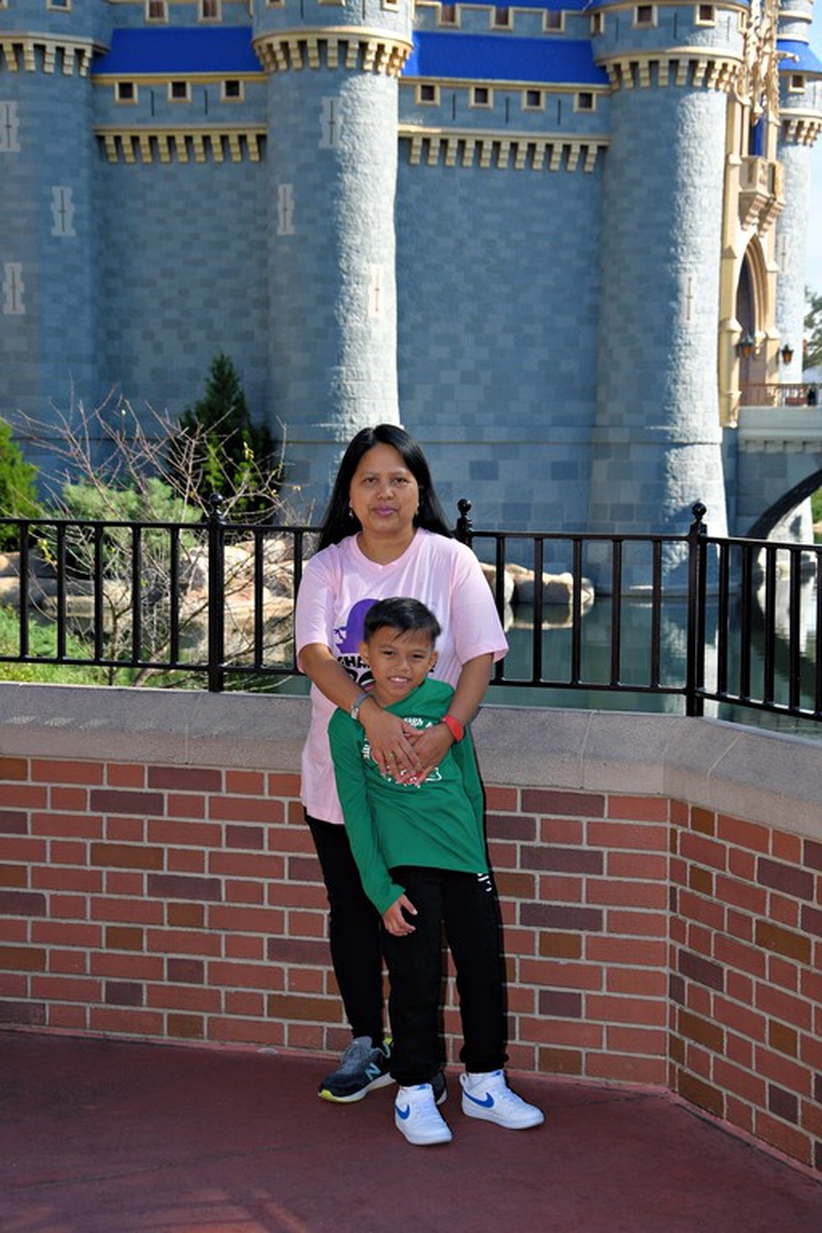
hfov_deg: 20.3
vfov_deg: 30.1
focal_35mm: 67
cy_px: 616
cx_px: 411
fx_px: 2295
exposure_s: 1/250
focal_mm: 45
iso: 100
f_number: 6.3
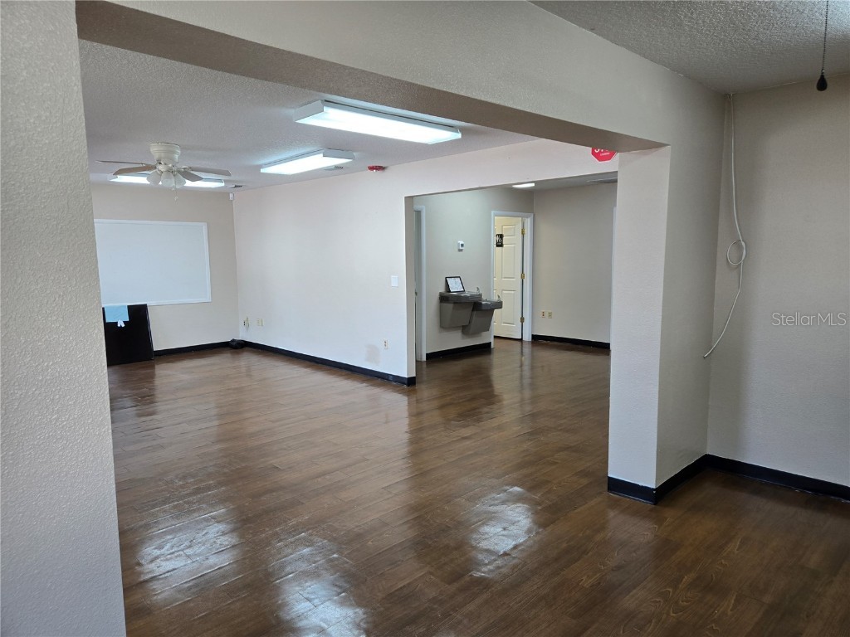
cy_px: 318
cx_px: 425
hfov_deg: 73.9
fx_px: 565
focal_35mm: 23
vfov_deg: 58.9
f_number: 1.8
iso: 100
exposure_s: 1/120
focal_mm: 5.4
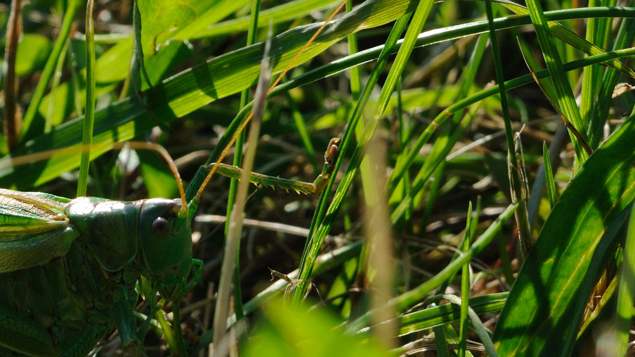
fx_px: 3321
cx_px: 118
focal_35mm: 197
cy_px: 266
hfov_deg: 10.9
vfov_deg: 6.2
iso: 200
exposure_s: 1/200
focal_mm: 55
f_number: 13
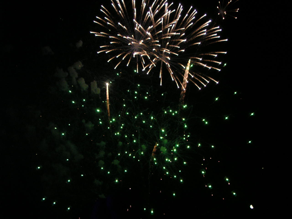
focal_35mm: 38
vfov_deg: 37.7
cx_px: 146
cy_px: 110
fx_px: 321
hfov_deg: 49.0
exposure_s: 1/60
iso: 200
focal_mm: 6
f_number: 2.8
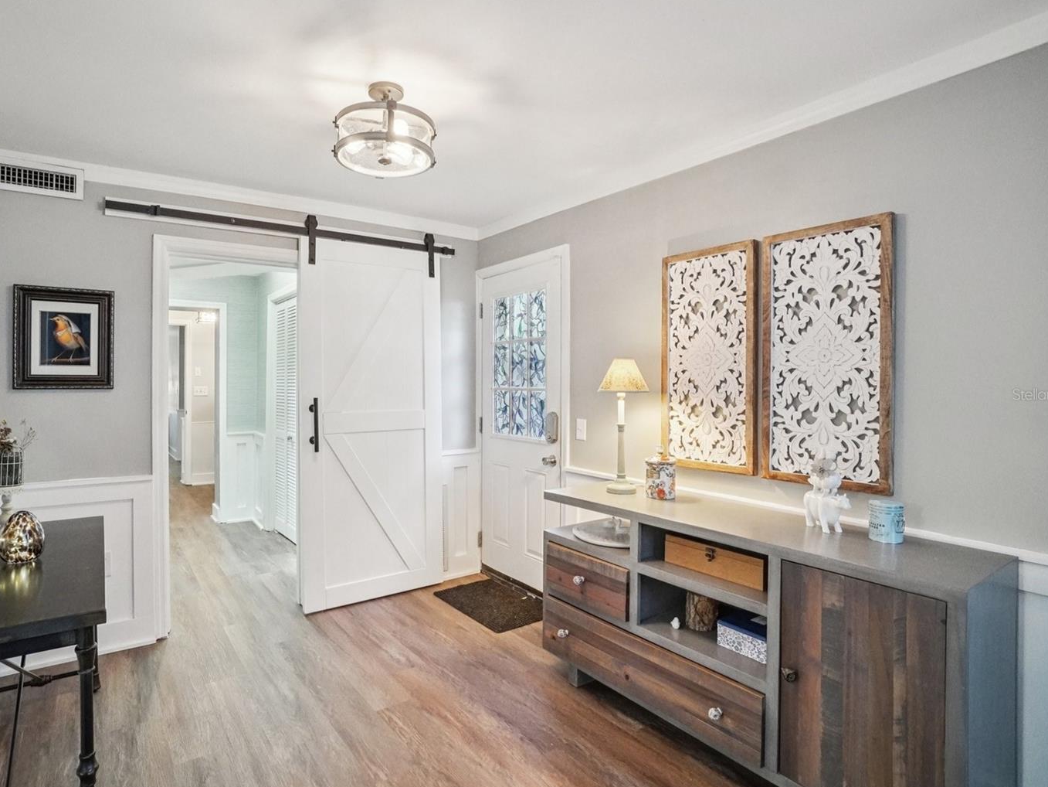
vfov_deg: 74.7
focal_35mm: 17
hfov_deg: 90.6
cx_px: 463
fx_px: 515
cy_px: 394
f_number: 8
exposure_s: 1/30
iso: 1600
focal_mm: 10
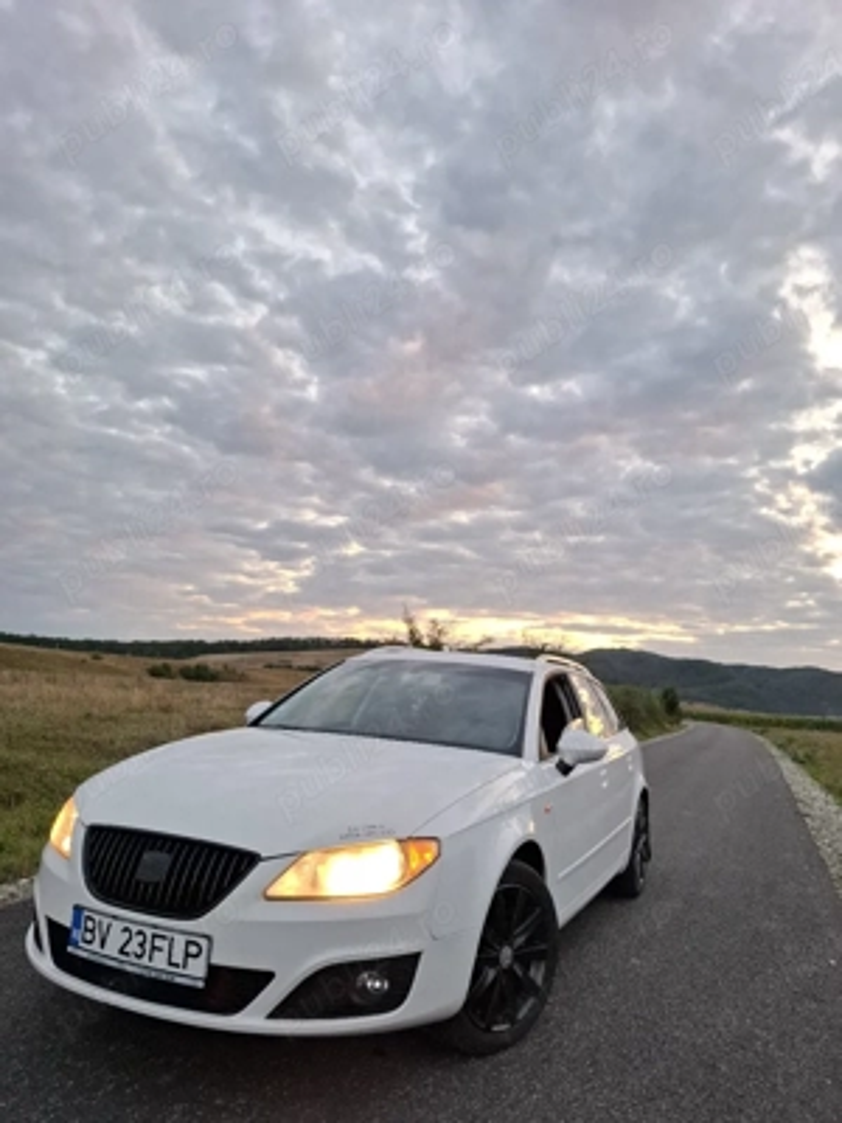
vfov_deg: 73.9
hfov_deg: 58.9
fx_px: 746
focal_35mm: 23
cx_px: 421
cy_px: 562
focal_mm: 5.54
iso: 64
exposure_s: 1/100
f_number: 1.8
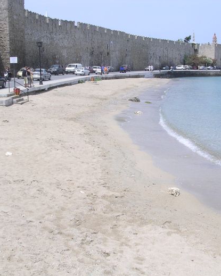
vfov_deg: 37.3
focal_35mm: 50
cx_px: 117
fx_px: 409
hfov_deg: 30.2
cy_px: 138
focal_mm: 5.8
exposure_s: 1/253
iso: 100
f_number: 5.6
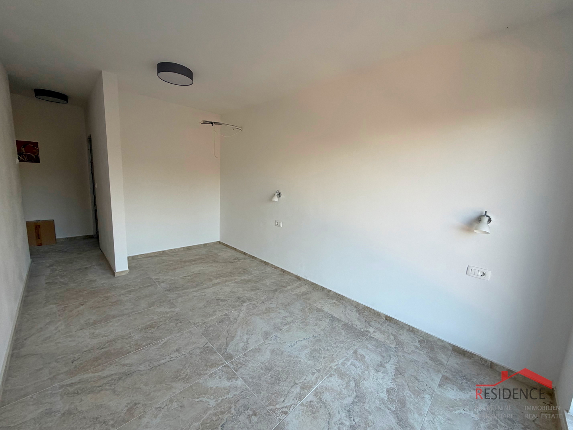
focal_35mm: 14
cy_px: 215
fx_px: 232
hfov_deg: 102.1
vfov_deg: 85.7
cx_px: 286
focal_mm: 2.22
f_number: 2.2
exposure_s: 1/121
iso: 125
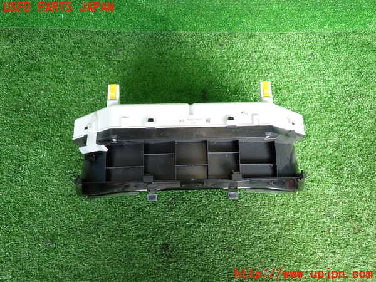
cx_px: 188
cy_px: 141
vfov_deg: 54.9
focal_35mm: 25
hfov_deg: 69.4
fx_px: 272
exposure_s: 1/125
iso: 200
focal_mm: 4.5
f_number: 2
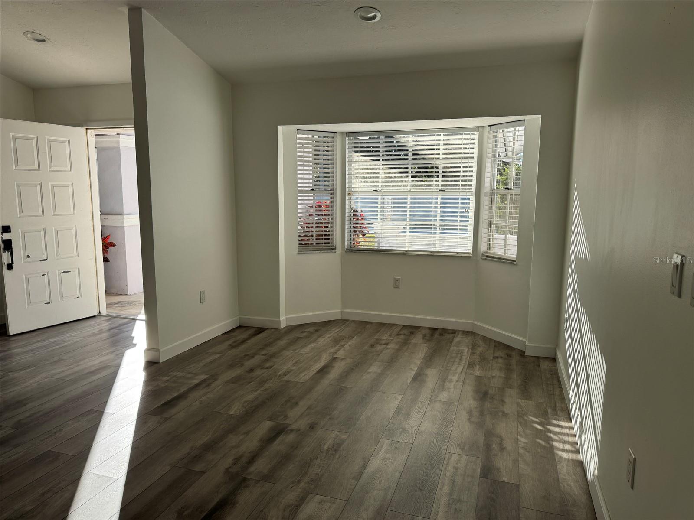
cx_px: 347
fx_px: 481
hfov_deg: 71.6
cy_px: 260
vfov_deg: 56.8
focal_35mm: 24
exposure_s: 1/1131
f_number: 1.78
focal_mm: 6.76
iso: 80
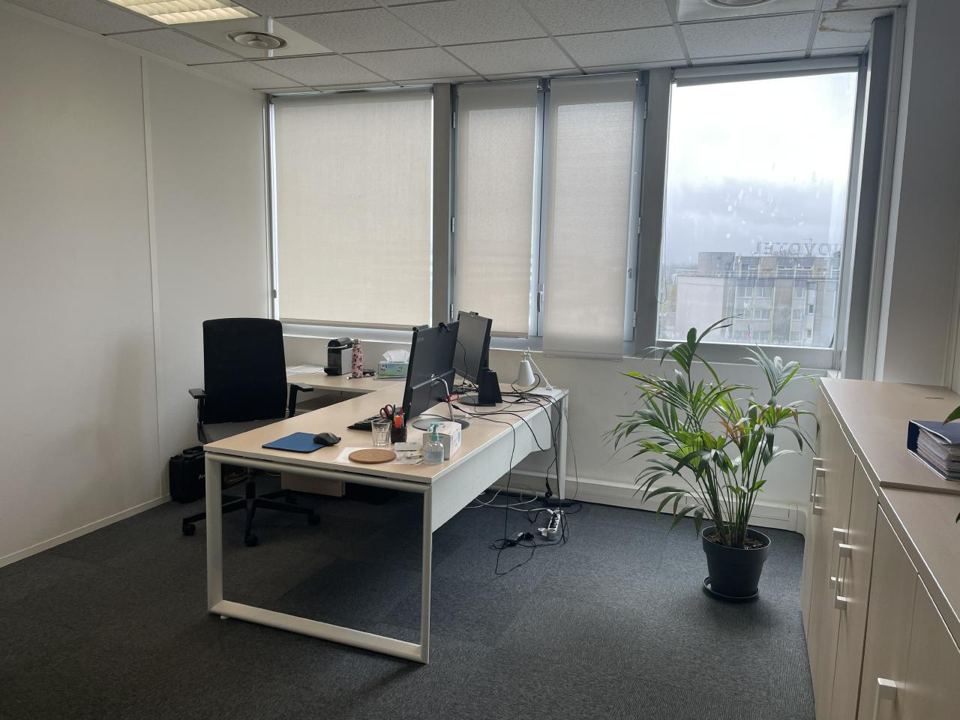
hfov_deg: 67.3
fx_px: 721
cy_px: 360
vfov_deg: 53.1
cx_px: 480
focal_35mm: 26
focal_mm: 4.2
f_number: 1.6
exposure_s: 1/144
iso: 32
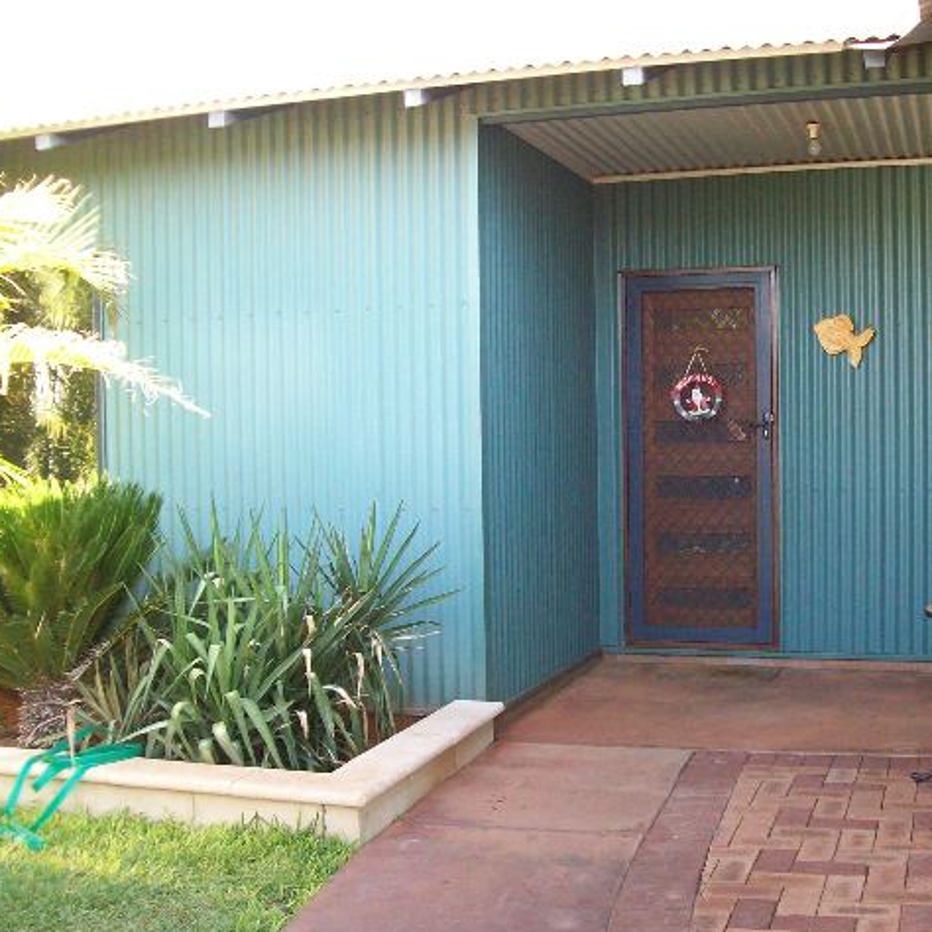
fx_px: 1310
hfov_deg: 39.0
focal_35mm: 43
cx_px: 570
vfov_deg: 39.2
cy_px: 466
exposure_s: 1/155
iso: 200
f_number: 2.7
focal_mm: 6
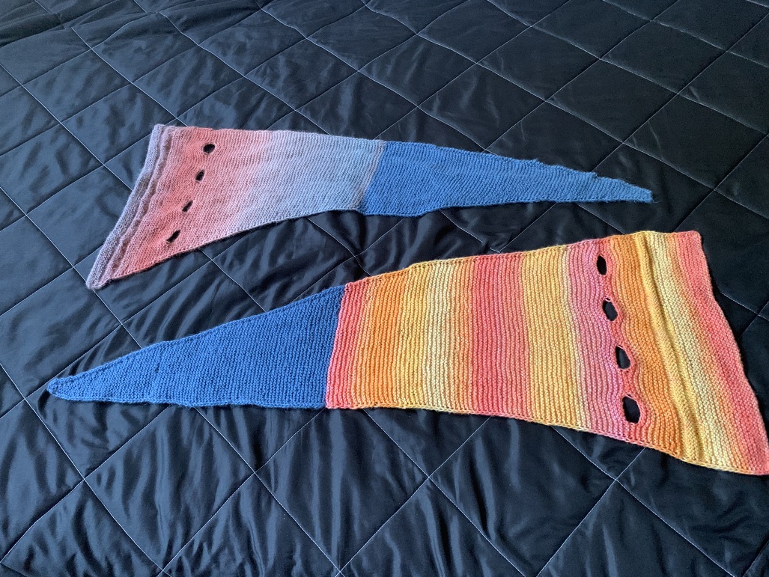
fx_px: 600
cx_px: 370
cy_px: 286
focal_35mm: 27
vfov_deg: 51.4
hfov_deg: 65.3
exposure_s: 1/30
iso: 500
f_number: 1.8
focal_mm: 4.25
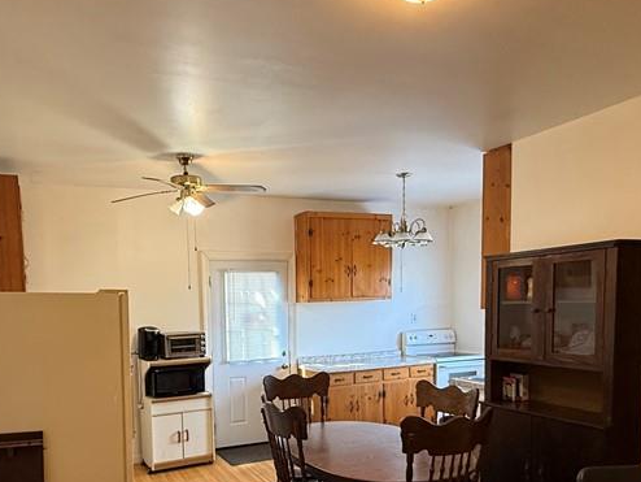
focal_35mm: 29
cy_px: 355
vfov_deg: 46.7
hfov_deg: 61.3
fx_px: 537
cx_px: 271
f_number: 2.2
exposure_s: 1/60
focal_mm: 2.22
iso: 250
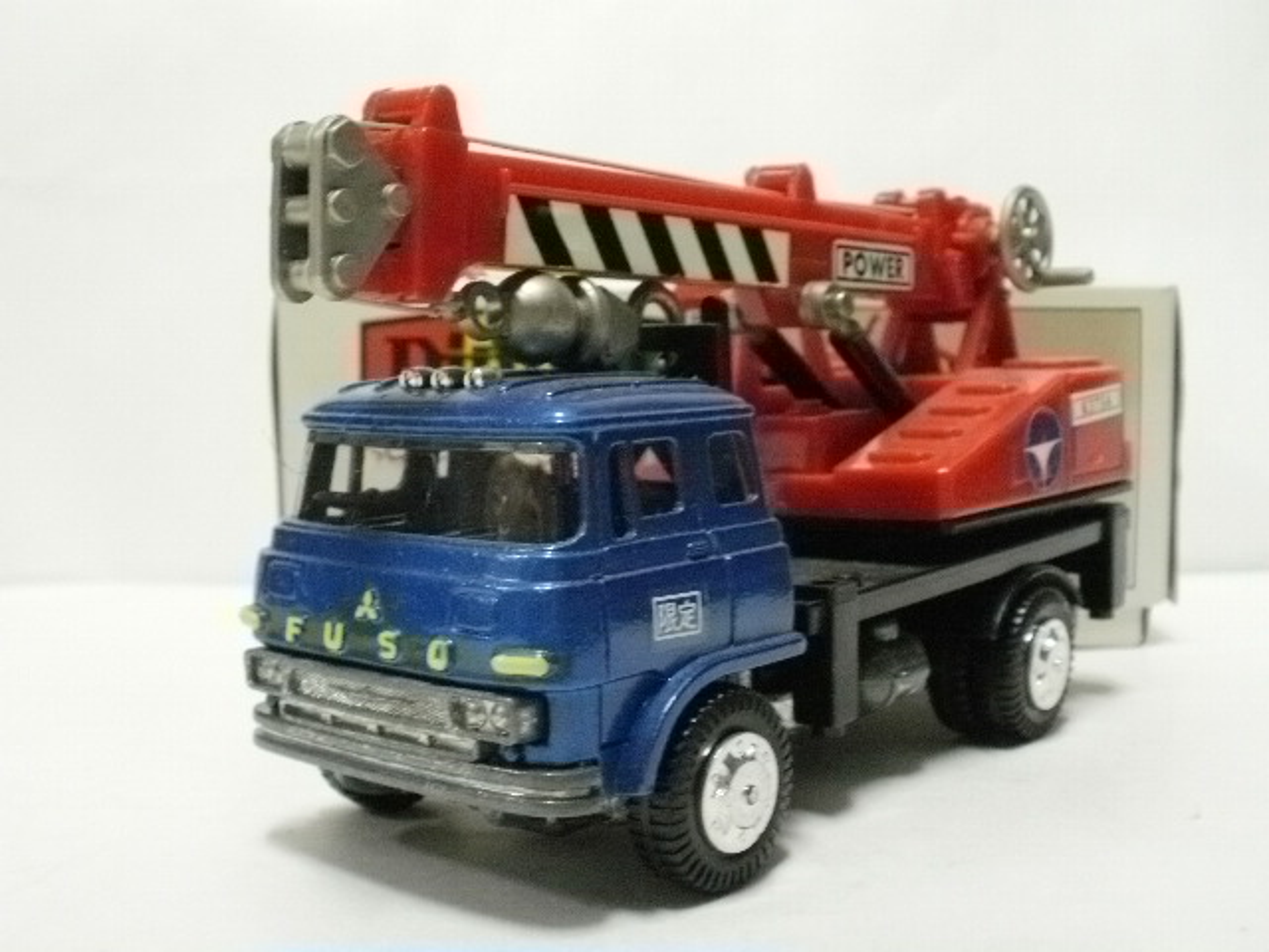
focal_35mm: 44
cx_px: 634
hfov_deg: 42.9
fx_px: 1613
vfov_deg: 32.9
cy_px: 476
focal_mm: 7.7
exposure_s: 1/15
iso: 500
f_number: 4
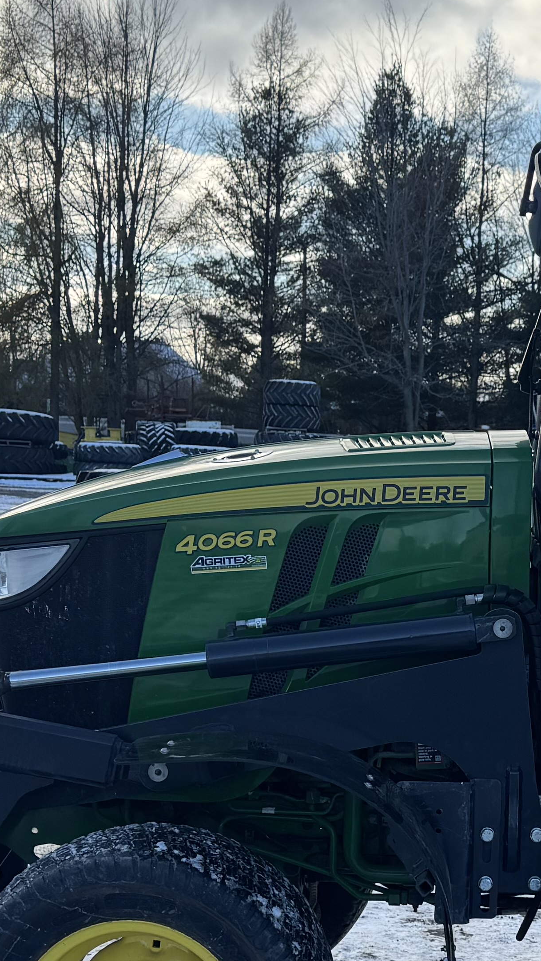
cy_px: 629
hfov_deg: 17.1
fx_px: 1759
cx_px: 533
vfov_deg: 30.4
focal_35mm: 69
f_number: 1.78
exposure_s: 1/1980
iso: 80
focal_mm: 6.76
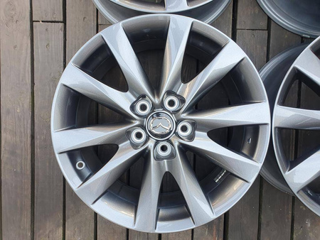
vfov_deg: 53.1
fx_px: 240
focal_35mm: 26
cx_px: 160
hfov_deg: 67.3
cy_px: 120
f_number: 2.4
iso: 50
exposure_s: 1/100
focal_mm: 4.32
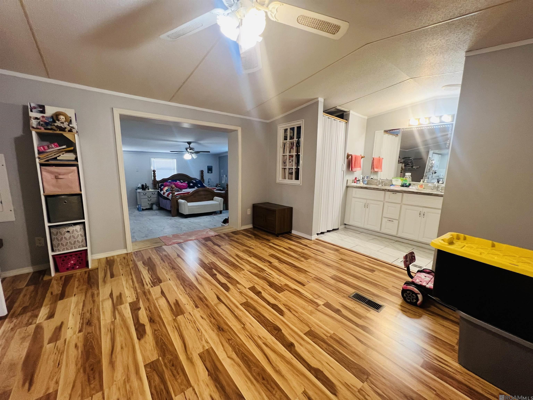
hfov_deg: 106.2
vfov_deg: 89.9
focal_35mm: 13
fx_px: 200
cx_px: 266
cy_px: 200
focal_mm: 1.57
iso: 250
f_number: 1.8
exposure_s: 1/60
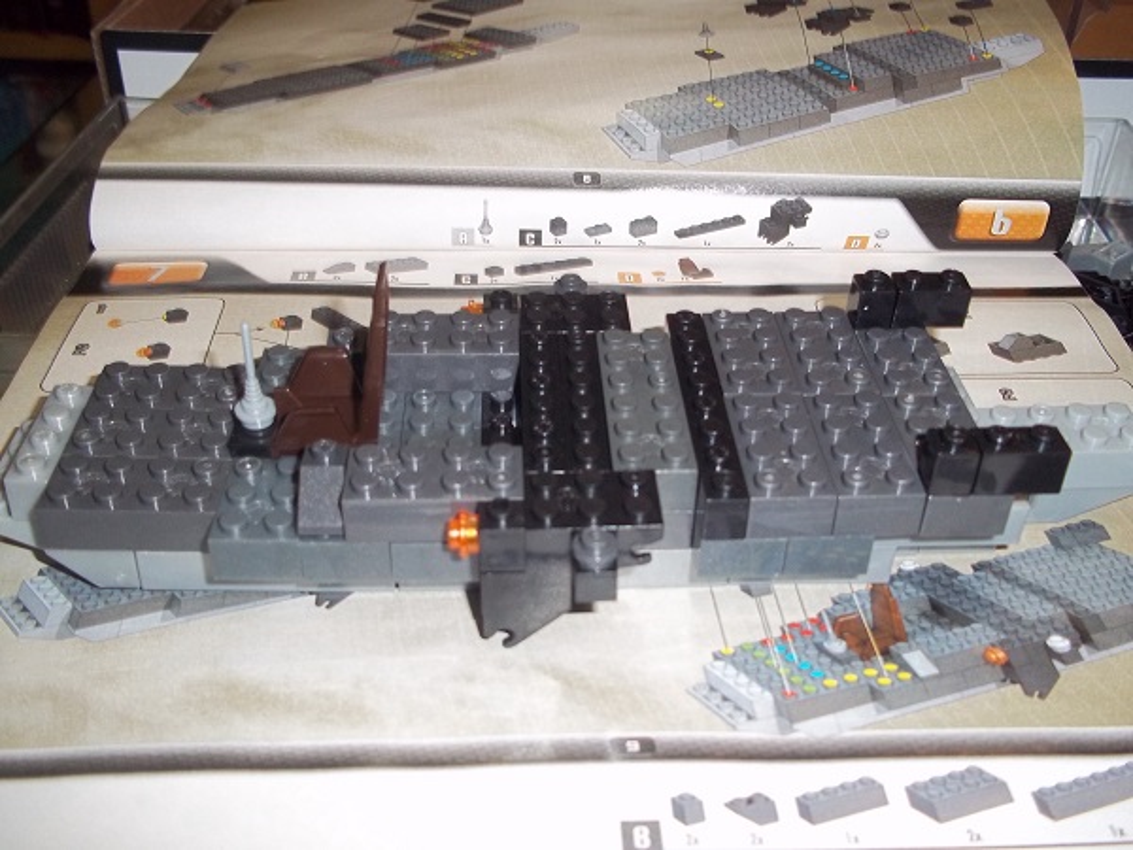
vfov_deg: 39.7
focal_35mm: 36
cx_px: 566
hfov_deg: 51.4
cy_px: 425
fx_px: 1178
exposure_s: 1/30
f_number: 3.1
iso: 160
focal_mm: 6.5
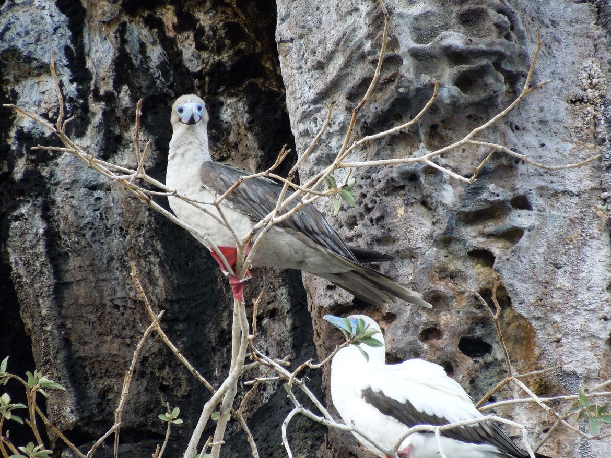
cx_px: 306
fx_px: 6179
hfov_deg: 5.7
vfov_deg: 4.2
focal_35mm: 350
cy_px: 229
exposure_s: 1/125
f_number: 5.9
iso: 280
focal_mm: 63
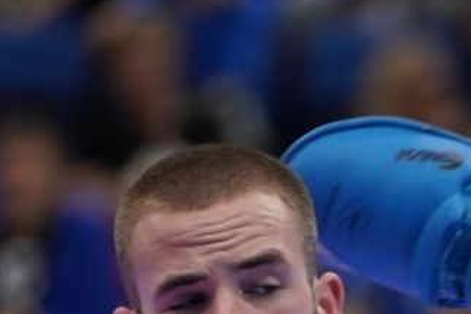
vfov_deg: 1.4
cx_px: 685
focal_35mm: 999
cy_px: 675
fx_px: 13069
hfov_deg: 2.1
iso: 1250
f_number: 2.8
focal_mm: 178
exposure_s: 1/1000
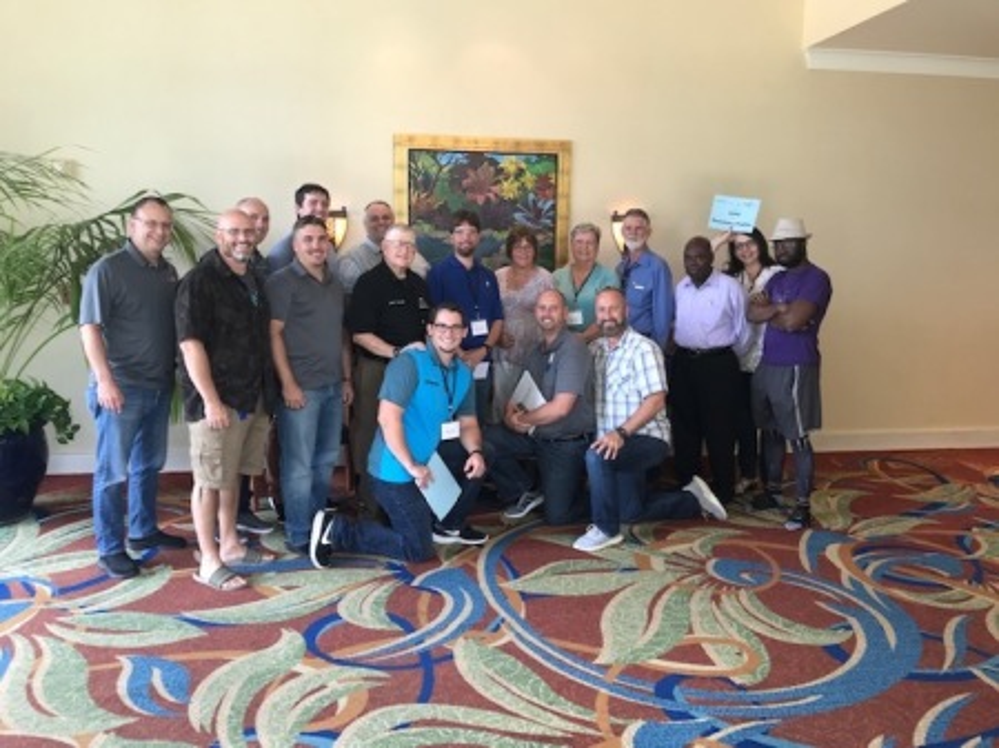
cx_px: 500
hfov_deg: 63.5
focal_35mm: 28
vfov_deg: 49.7
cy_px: 374
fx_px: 808
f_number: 1.8
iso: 25
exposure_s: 1/30
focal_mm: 3.99
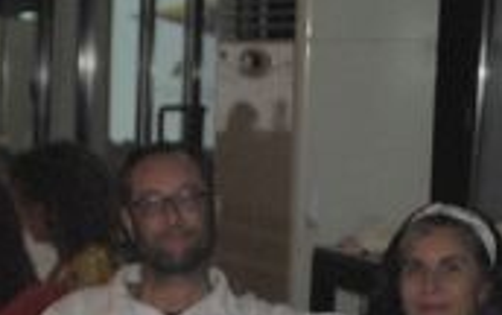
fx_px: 2343
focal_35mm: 171
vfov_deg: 7.4
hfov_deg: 12.0
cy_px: 588
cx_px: -79
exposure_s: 1/60
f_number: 4
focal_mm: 24
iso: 200
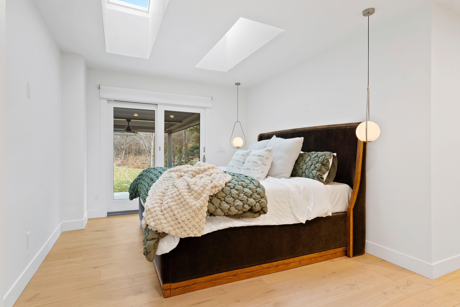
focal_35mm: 19
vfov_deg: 64.6
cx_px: 230
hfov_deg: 86.9
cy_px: 154
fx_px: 243
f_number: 9
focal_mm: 19
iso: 800
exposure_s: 1/5
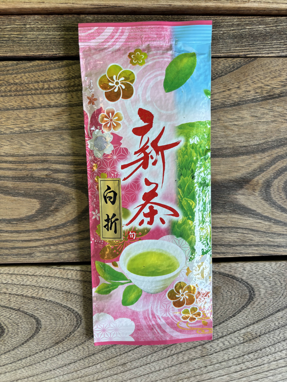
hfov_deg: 53.1
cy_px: 191
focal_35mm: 26
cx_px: 144
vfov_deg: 67.3
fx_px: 287
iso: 40
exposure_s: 1/120
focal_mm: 5.96
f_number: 1.6
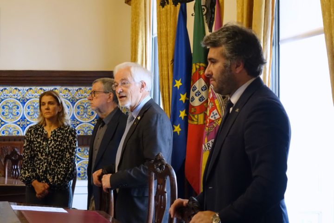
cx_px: 167
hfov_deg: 24.5
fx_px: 770
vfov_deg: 16.5
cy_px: 112
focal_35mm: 83
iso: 2000
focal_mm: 30.3
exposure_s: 1/200
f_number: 3.2
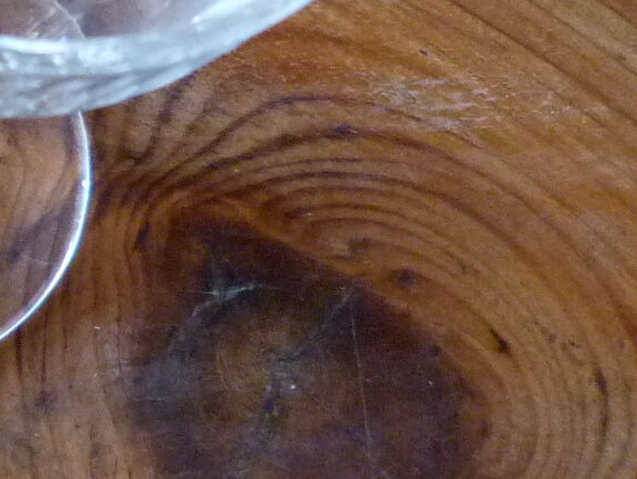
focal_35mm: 112
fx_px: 2062
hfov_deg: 15.3
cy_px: 145
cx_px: -484
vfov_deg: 13.2
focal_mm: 4.5
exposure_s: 1/25
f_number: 2.8
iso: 400
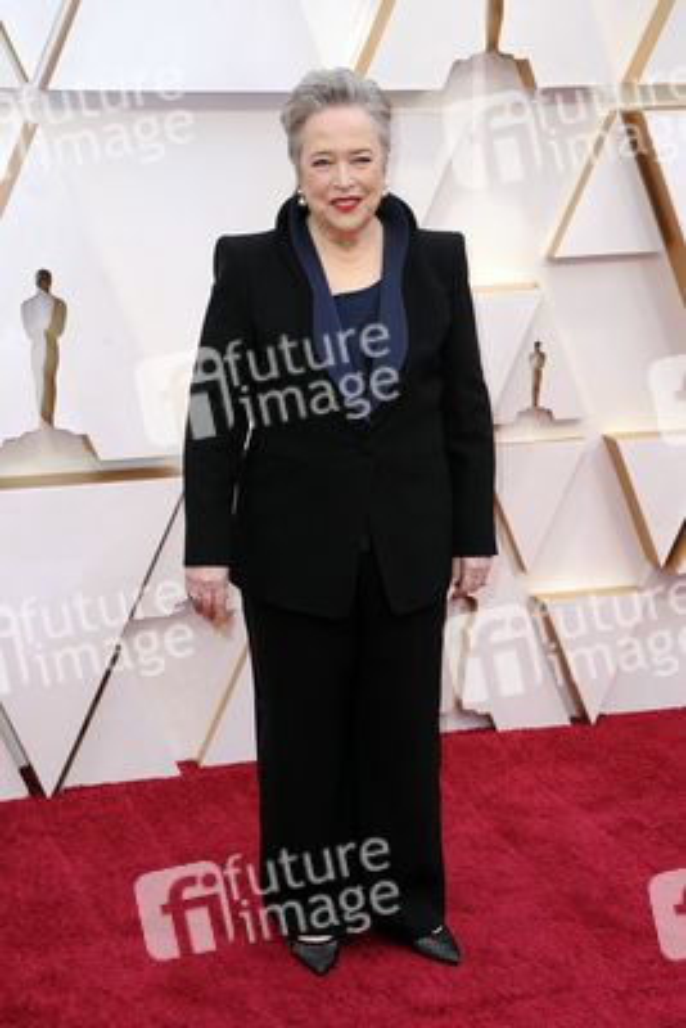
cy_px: 514
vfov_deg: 28.8
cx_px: 343
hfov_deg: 19.5
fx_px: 1999
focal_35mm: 70
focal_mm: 70
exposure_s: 1/200
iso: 800
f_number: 6.3
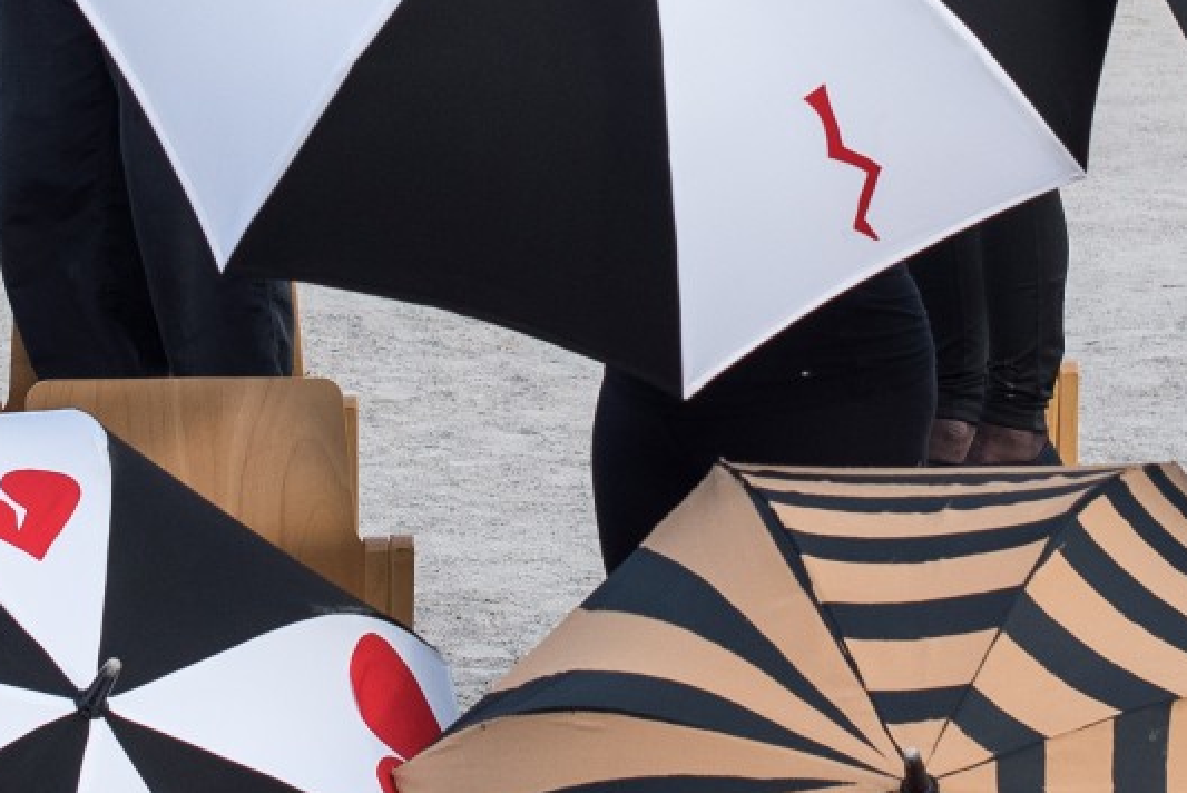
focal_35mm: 225
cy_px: -111
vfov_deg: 6.1
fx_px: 7422
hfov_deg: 9.1
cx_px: 537
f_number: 5
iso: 200
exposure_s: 1/400
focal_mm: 50
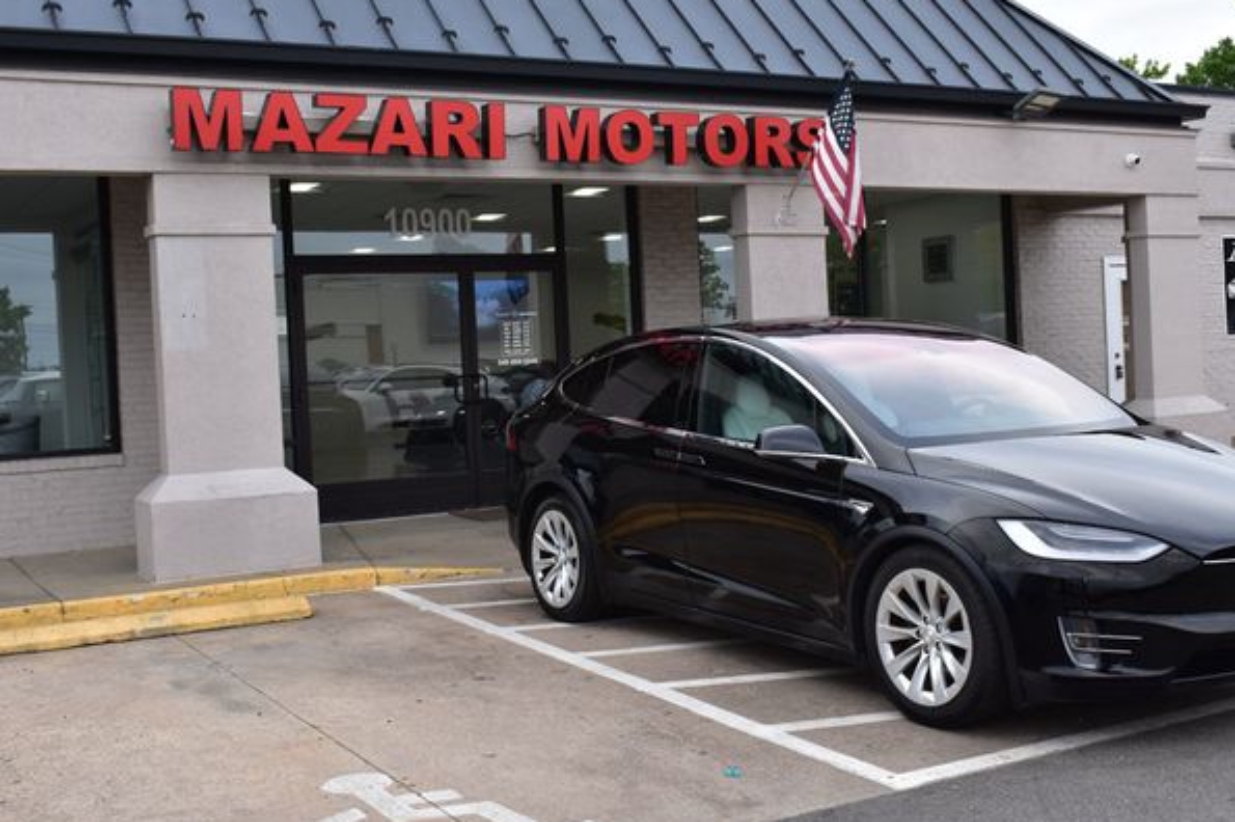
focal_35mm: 44
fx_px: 1493
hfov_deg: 44.9
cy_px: 394
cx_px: 648
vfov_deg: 30.8
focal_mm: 27
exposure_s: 1/200
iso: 400
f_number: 10
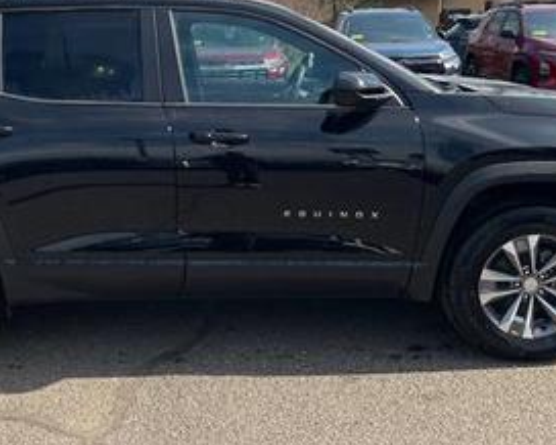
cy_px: 178
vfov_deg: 32.0
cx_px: 217
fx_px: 774
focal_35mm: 47
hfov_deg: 39.3
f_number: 1.6
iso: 32
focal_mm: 4.2
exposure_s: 1/1642
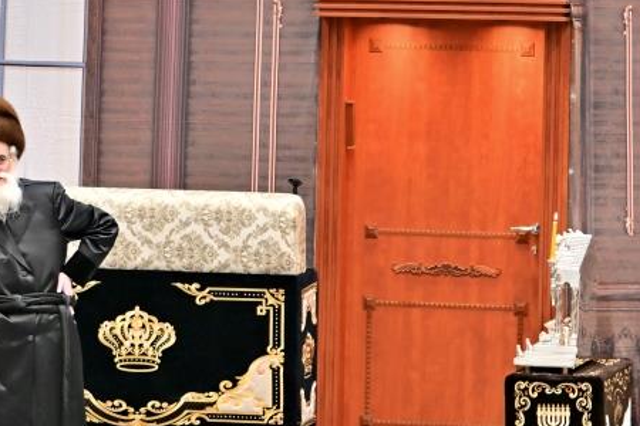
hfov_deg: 8.5
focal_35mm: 239
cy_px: 115
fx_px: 4249
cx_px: -54
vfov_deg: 5.7
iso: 400
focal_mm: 70
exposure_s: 1/200
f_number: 2.8
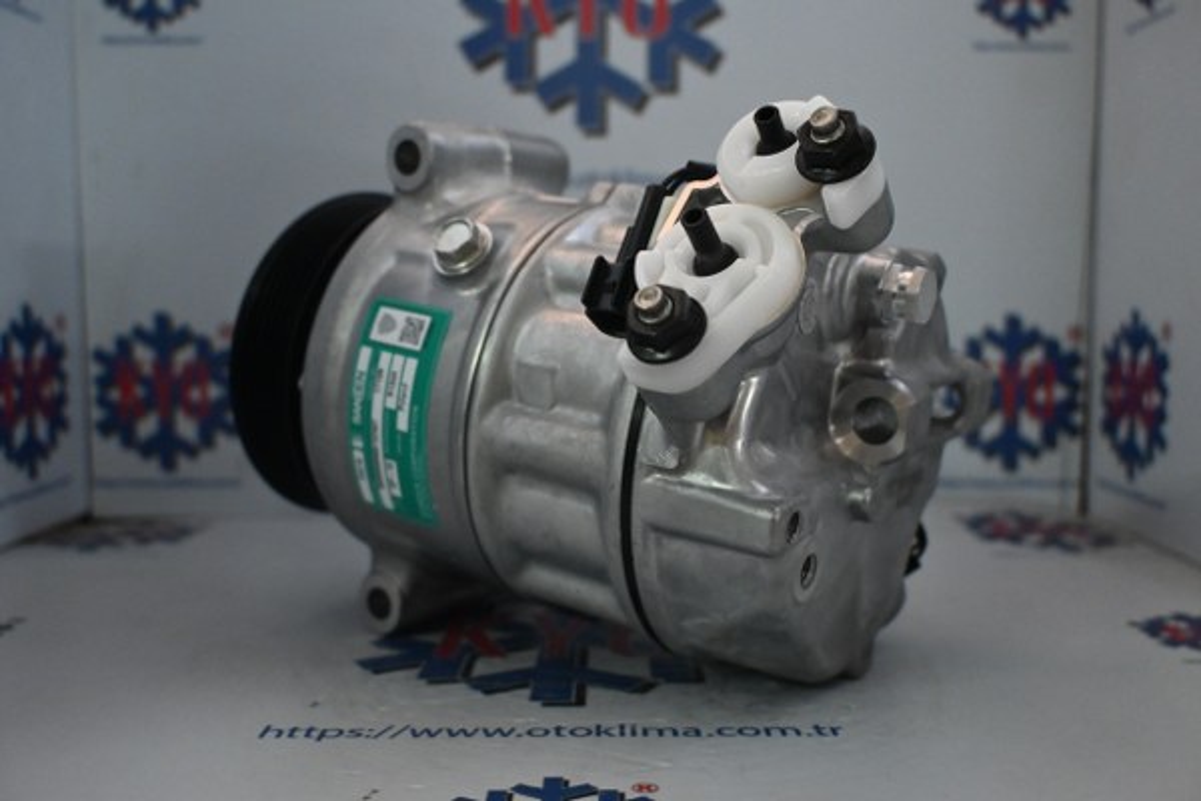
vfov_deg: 38.4
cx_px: 600
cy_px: 400
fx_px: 1151
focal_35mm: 34
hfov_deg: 55.1
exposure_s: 1/60
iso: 3200
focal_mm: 23
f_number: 4.2
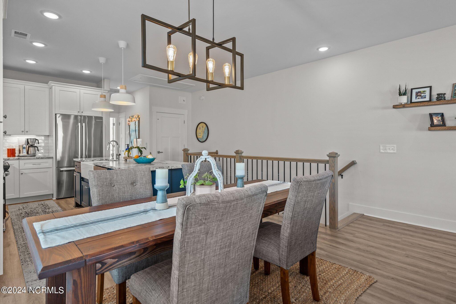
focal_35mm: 18
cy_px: 152
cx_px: 228
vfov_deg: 67.4
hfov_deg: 90.0
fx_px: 228
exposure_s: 1/8
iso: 250
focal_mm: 18
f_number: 4
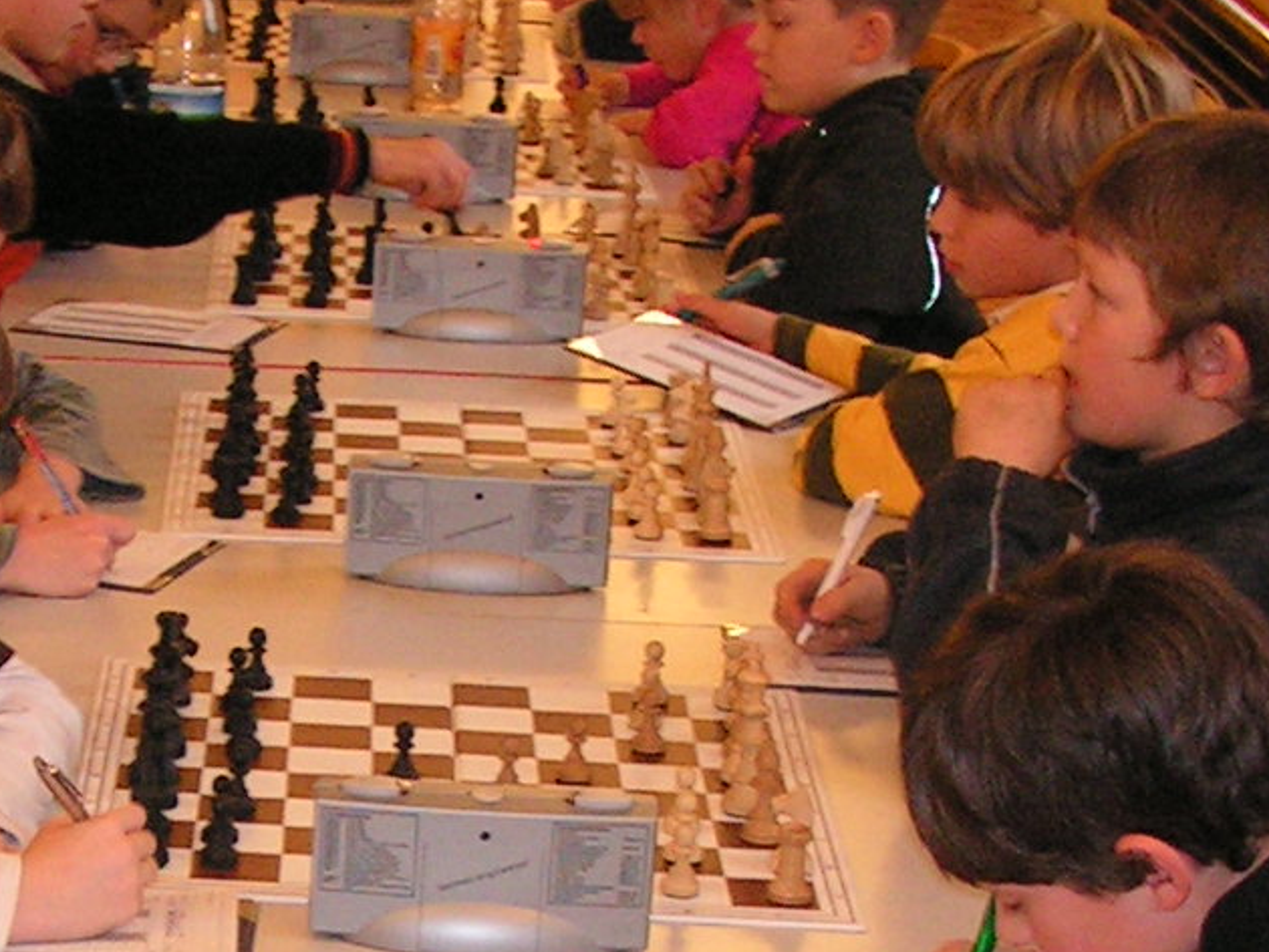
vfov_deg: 12.5
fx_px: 4291
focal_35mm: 117
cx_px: 340
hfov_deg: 16.7
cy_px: 974
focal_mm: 6
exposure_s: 1/40
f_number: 3.2
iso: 200
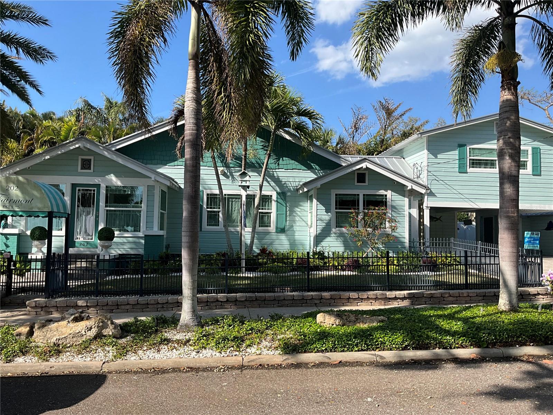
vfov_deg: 48.2
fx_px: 463
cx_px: 276
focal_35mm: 29
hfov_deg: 61.7
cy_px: 208
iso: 25
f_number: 1.8
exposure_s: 1/1279
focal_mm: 3
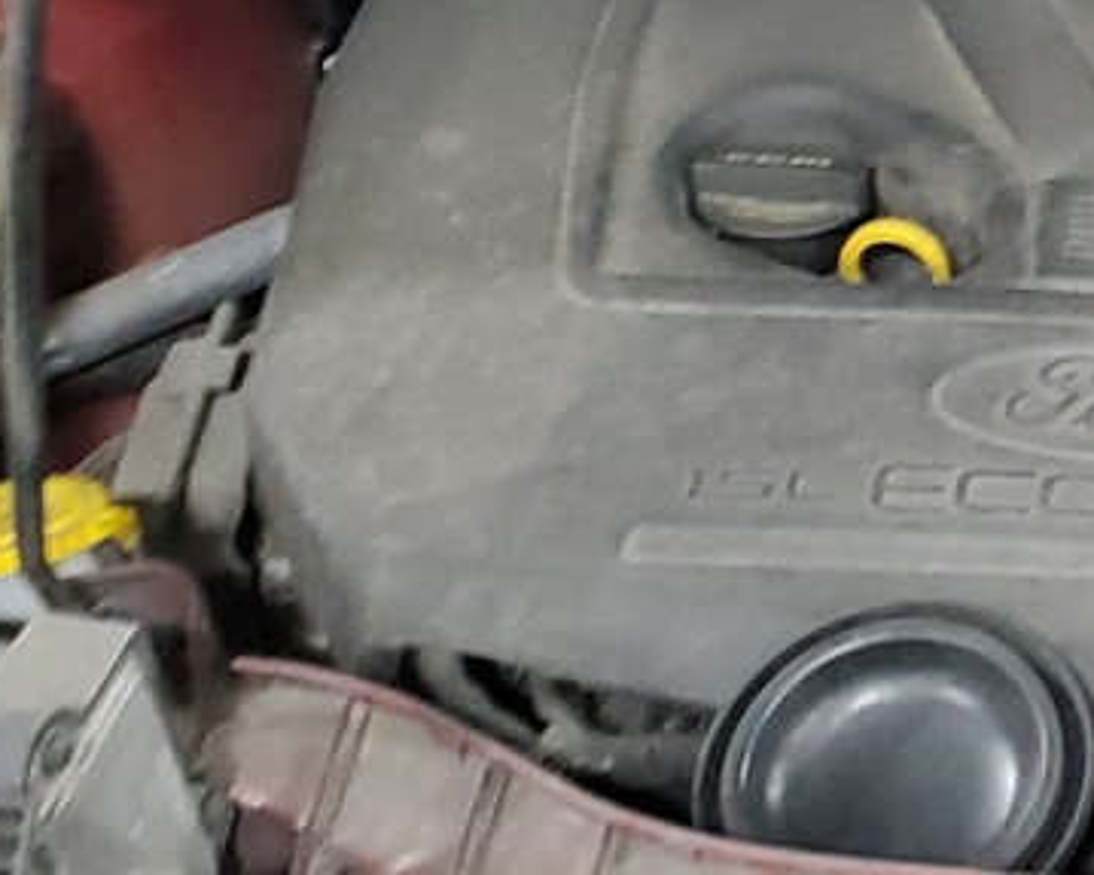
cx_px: 1713
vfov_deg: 13.5
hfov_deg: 15.5
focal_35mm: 113
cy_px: 753
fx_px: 3658
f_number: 1.5
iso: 313
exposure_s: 1/20
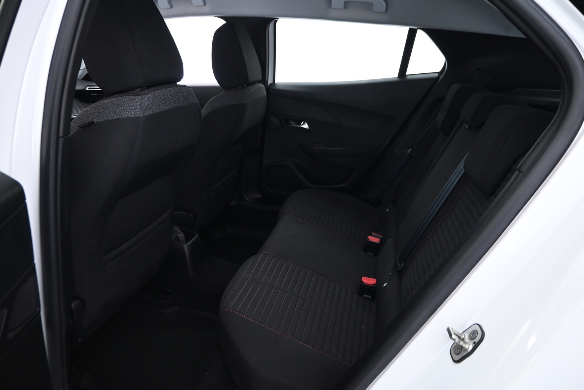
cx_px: 292
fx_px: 389
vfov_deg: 53.1
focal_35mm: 24
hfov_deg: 73.7
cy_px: 195
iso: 1600
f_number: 3.5
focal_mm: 16
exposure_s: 1/13
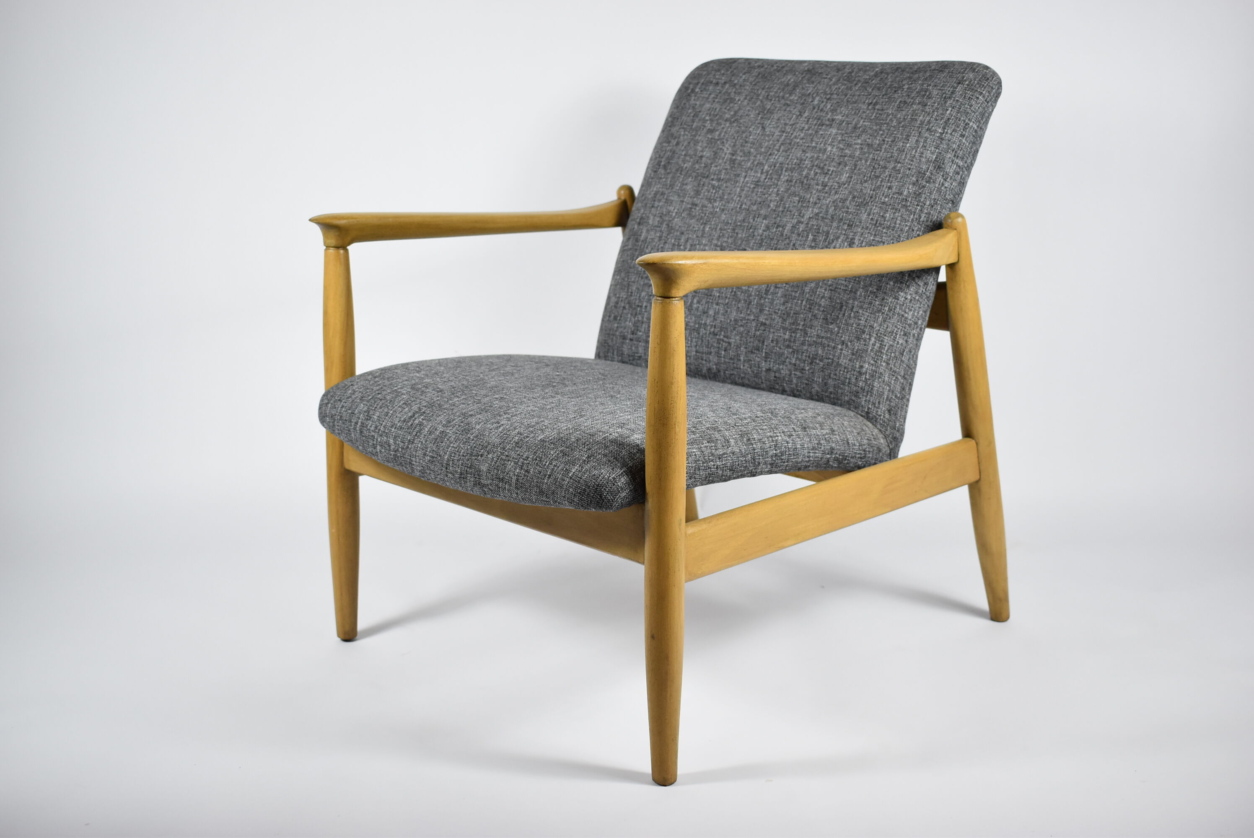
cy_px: 419
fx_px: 1464
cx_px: 627
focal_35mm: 42
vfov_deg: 31.9
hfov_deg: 46.4
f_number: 4.2
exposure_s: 1/125
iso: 800
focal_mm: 28
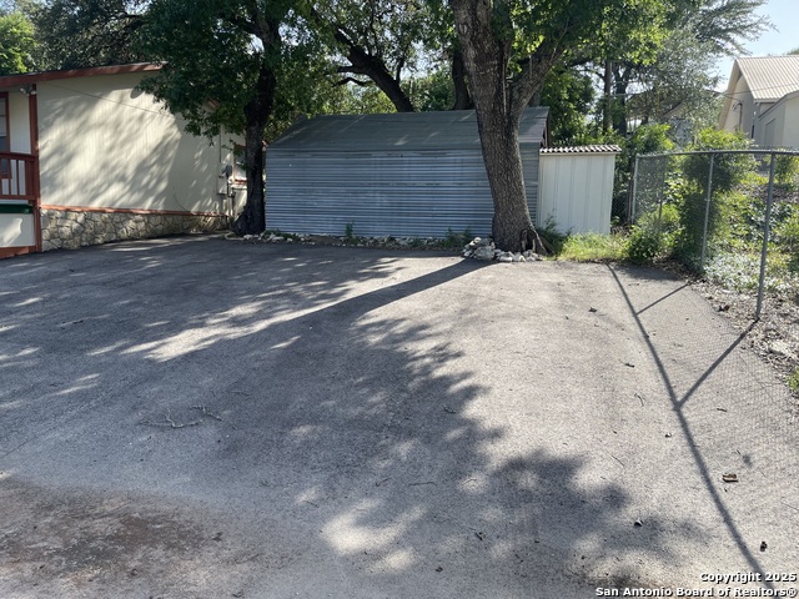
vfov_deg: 54.9
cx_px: 400
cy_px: 300
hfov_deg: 69.4
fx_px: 577
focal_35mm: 25
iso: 32
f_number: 1.6
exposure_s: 1/978
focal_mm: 5.1
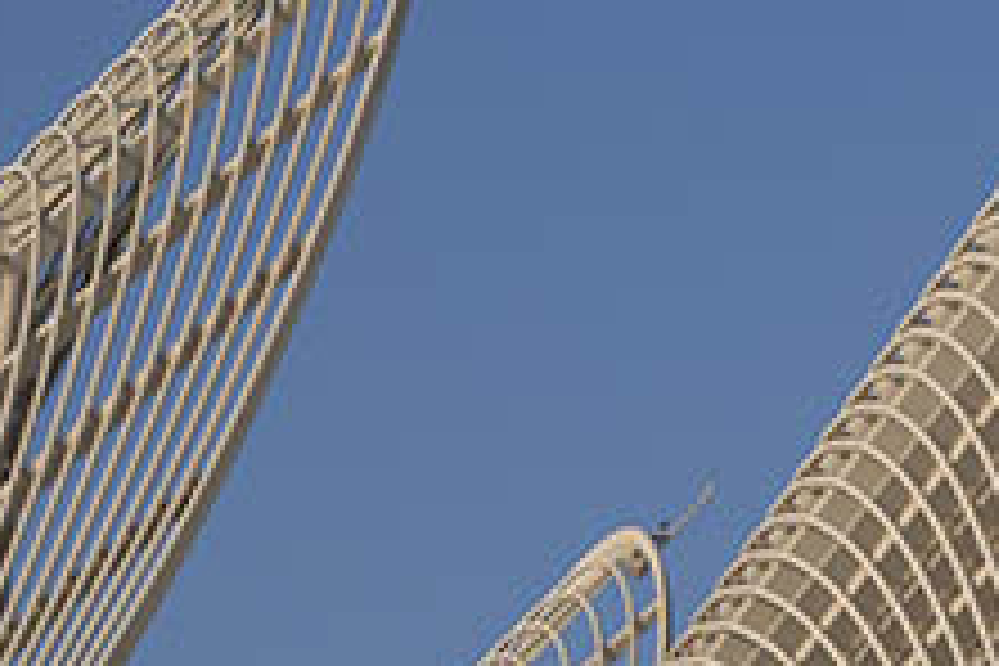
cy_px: 288
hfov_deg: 10.3
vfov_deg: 7.0
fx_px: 5411
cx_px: 1264
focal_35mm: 195
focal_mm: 36
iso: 64
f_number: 11
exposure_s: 1/125
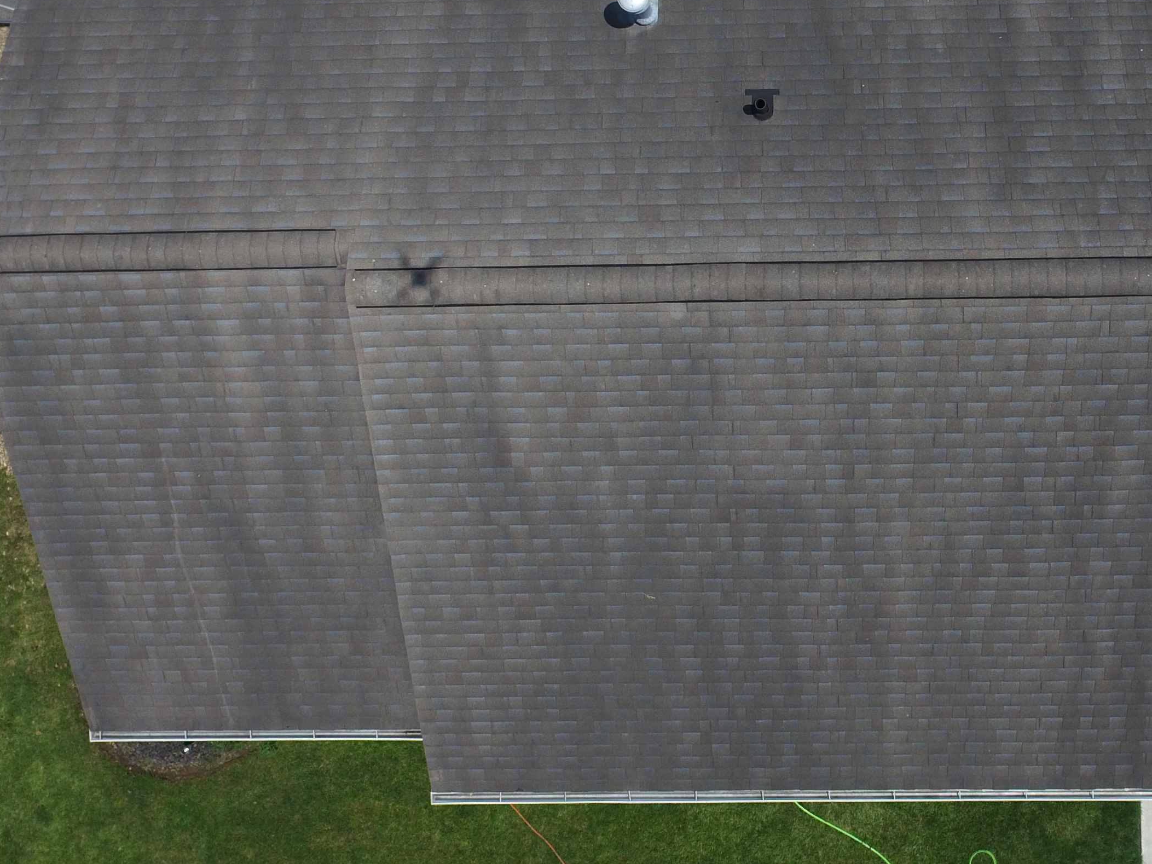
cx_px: 802
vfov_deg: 37.2
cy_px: 262
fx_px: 1265
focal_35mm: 38
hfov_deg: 47.8
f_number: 2.8
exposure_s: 1/1522
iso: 100
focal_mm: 3.61
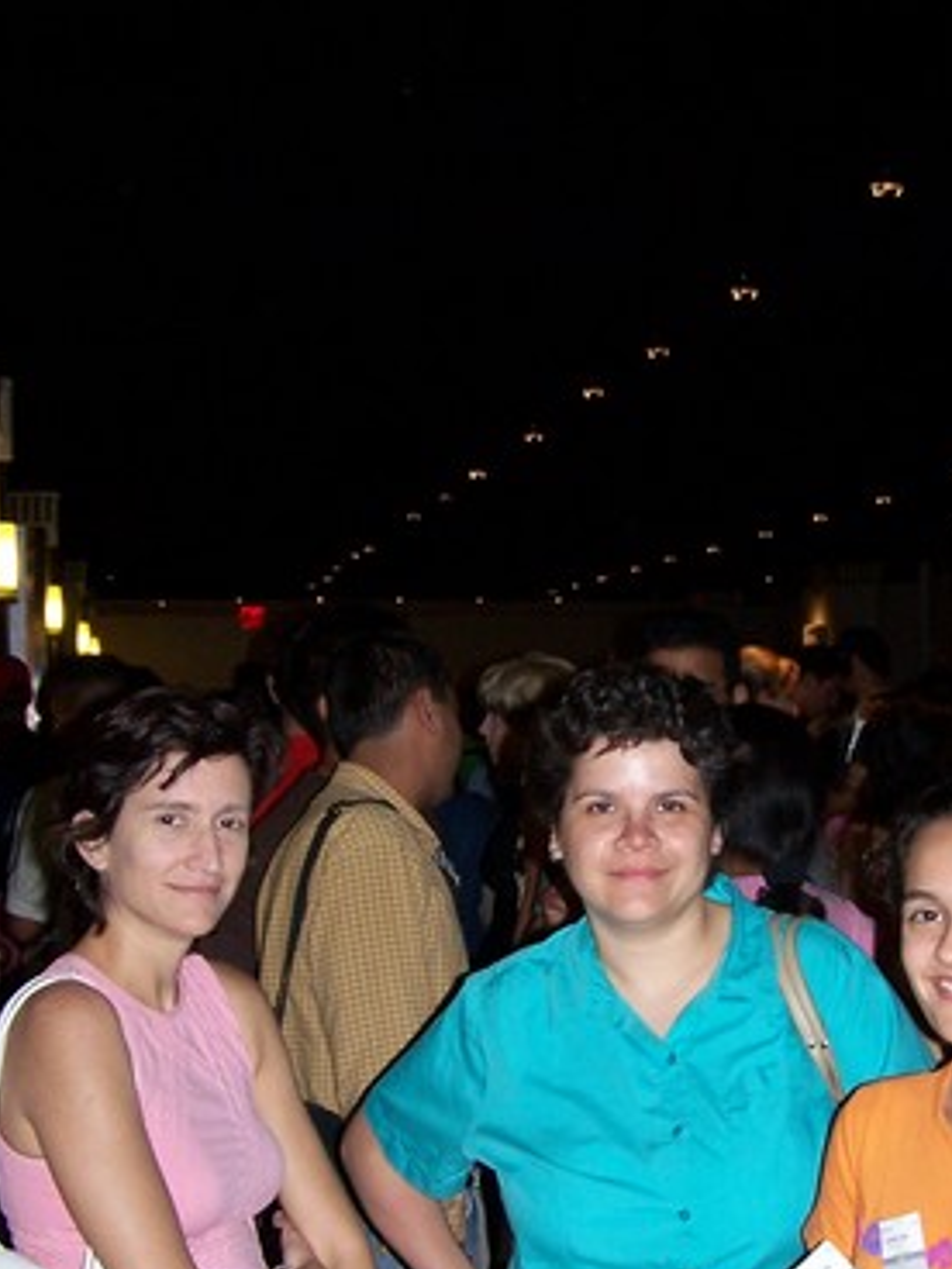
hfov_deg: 23.6
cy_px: 800
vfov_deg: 31.0
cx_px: 590
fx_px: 2273
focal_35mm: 62
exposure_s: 1/60
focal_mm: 6.3
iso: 140
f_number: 2.8
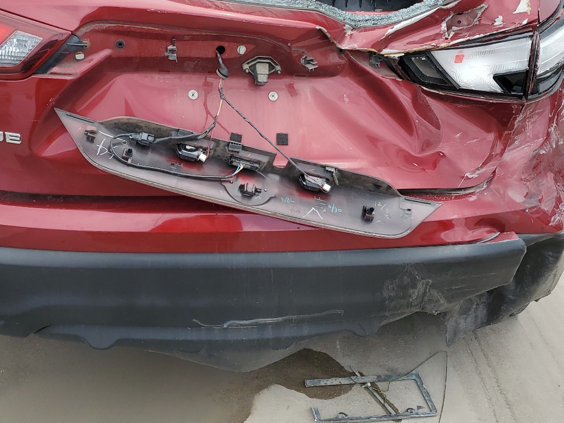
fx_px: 684
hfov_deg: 44.6
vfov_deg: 33.4
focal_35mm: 42
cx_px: 236
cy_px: 87
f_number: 1.5
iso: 50
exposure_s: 1/1250
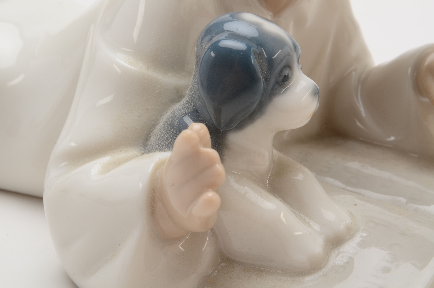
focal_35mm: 82
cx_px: 217
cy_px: 144
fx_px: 993
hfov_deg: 24.7
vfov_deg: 16.5
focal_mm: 55
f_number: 25
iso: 100
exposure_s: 1/160
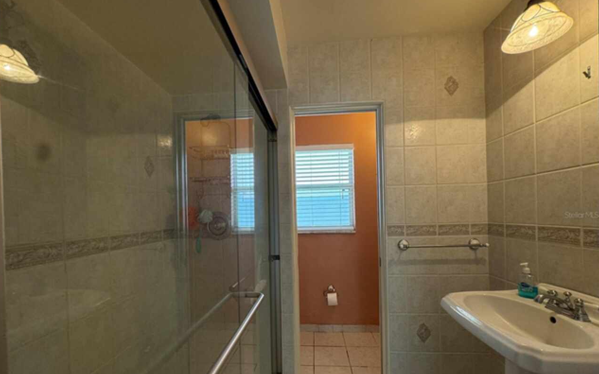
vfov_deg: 74.3
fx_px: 245
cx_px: 298
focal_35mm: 15
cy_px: 215
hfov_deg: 101.5
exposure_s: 1/120
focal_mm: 2.22
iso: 200
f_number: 2.2
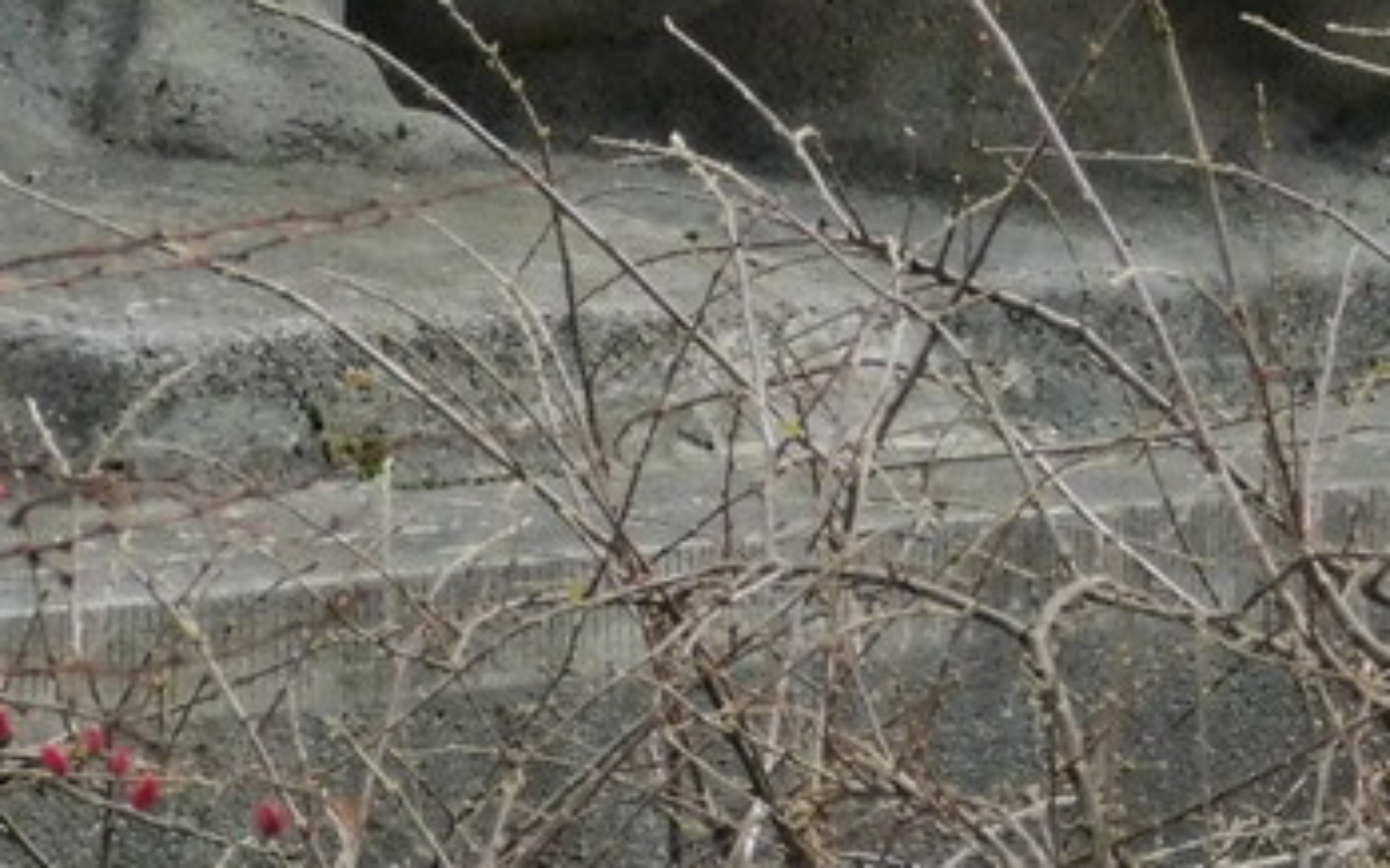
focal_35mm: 488
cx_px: 705
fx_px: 18483
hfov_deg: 4.3
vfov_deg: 2.7
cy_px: -649
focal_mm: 23.7
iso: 800
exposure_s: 1/80
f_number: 5
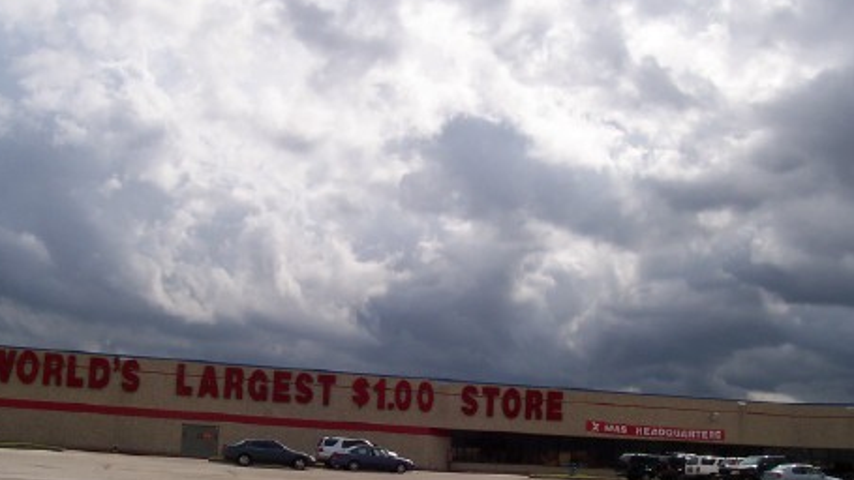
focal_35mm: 45
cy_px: 337
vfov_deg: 26.3
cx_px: 404
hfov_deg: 45.4
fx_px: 1019
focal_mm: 5.6
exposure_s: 1/1000
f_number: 5.6
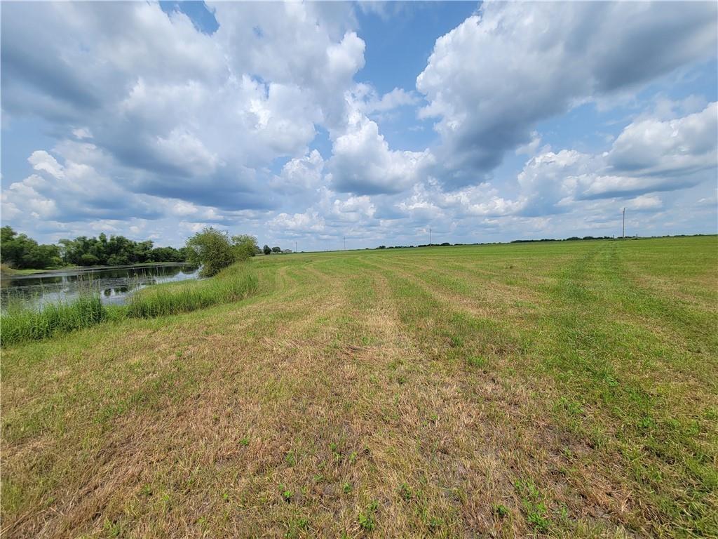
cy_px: 270
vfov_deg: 89.9
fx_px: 270
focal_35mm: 13
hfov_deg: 106.2
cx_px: 359
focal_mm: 2.2
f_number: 2.2
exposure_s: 1/2510
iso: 50
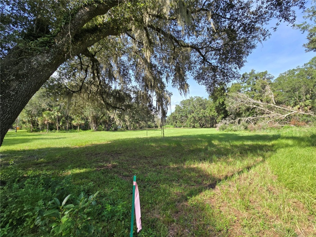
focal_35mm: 13
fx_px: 119
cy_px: 118
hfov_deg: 106.2
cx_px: 158
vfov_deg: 89.9
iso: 50
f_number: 2.2
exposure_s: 1/878
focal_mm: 2.2
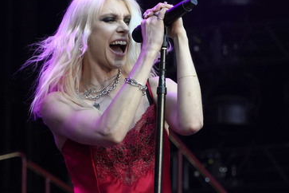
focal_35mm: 211
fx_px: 1694
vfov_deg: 6.5
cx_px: 111
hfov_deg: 9.7
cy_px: 77
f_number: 8
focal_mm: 170
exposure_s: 1/400
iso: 1600
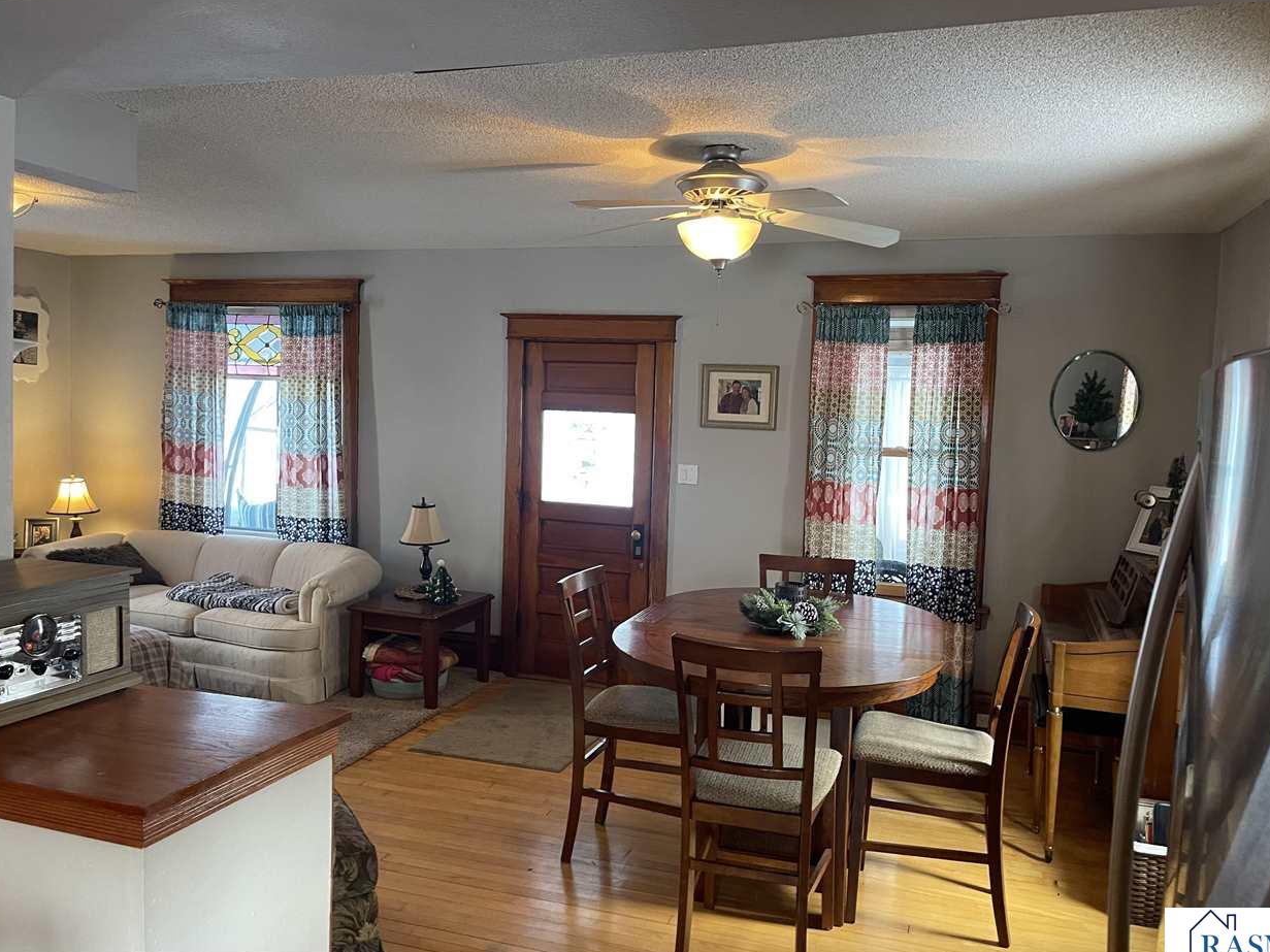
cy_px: 464
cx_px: 633
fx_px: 954
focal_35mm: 26
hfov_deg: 67.3
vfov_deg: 53.0
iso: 320
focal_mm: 5.1
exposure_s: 1/60
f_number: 1.6
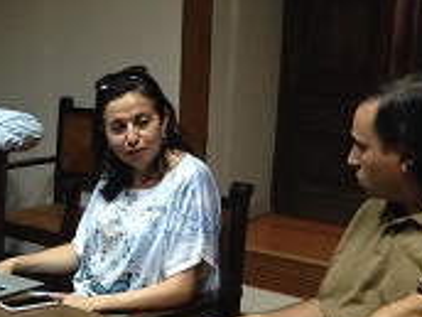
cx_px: 5
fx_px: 1085
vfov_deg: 16.5
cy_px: 246
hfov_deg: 21.3
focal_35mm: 89
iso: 200
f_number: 2.4
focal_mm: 4.12
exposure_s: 1/20
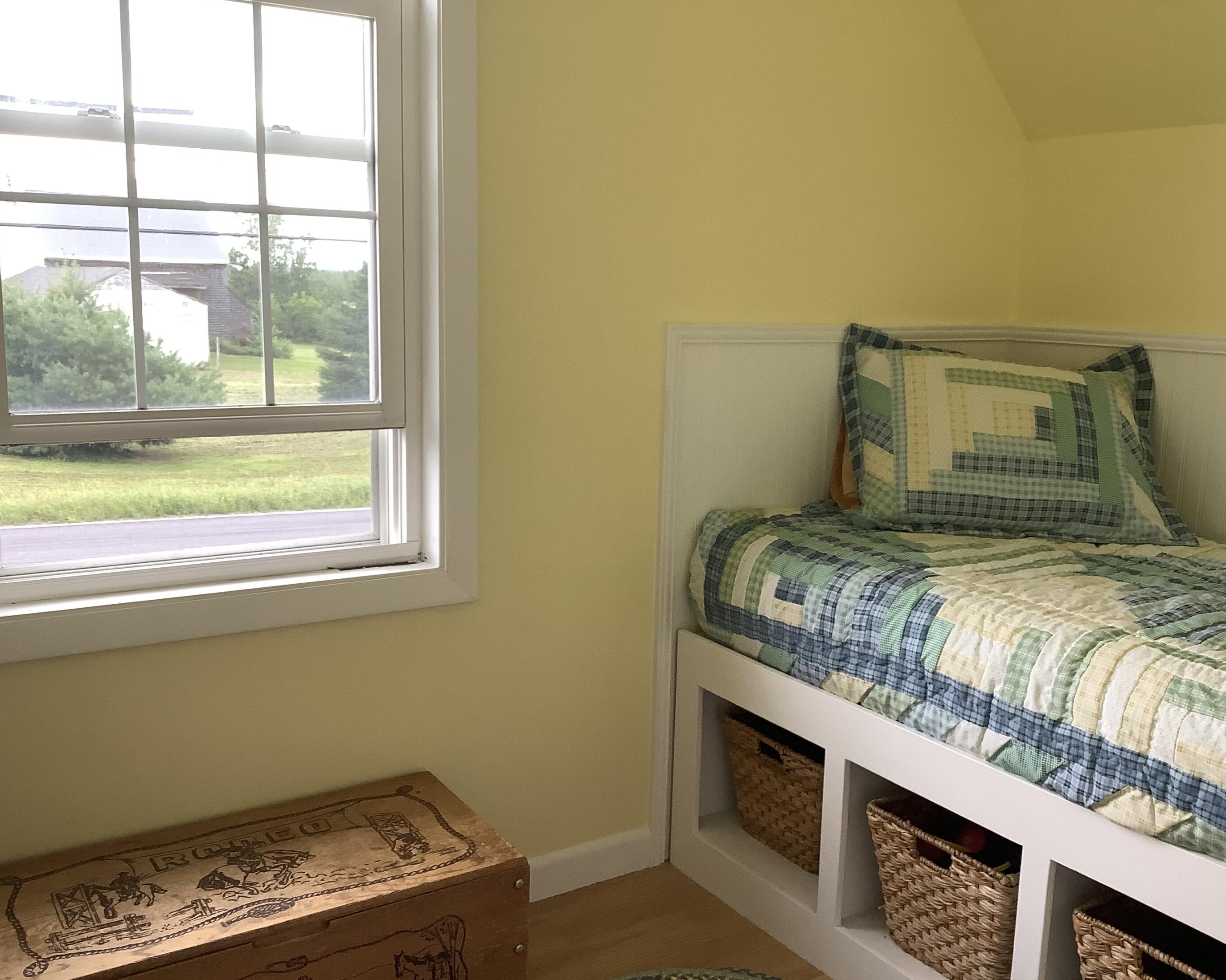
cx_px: 635
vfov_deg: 44.5
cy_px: 497
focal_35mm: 33
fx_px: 1197
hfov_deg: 54.2
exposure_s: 1/60
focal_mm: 3.3
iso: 64
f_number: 2.4
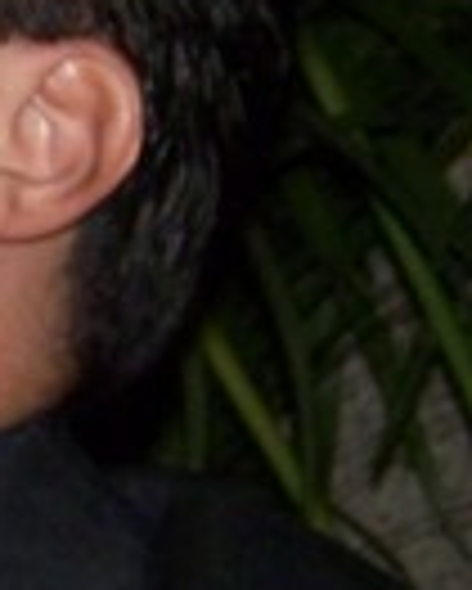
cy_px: 518
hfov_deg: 5.8
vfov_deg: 7.4
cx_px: -459
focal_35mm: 262
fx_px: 4570
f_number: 3.2
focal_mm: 9.36
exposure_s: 1/30
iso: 200
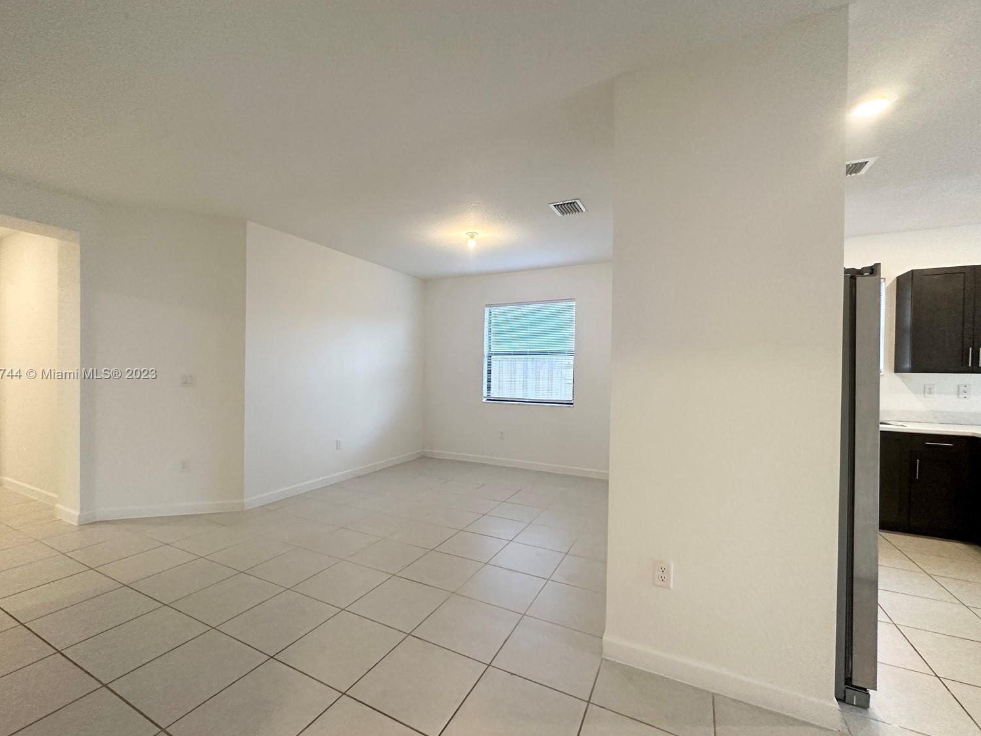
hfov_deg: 98.1
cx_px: 472
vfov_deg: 81.7
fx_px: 425
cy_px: 375
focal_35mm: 15
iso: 250
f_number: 2.2
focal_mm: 2.22
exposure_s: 1/120
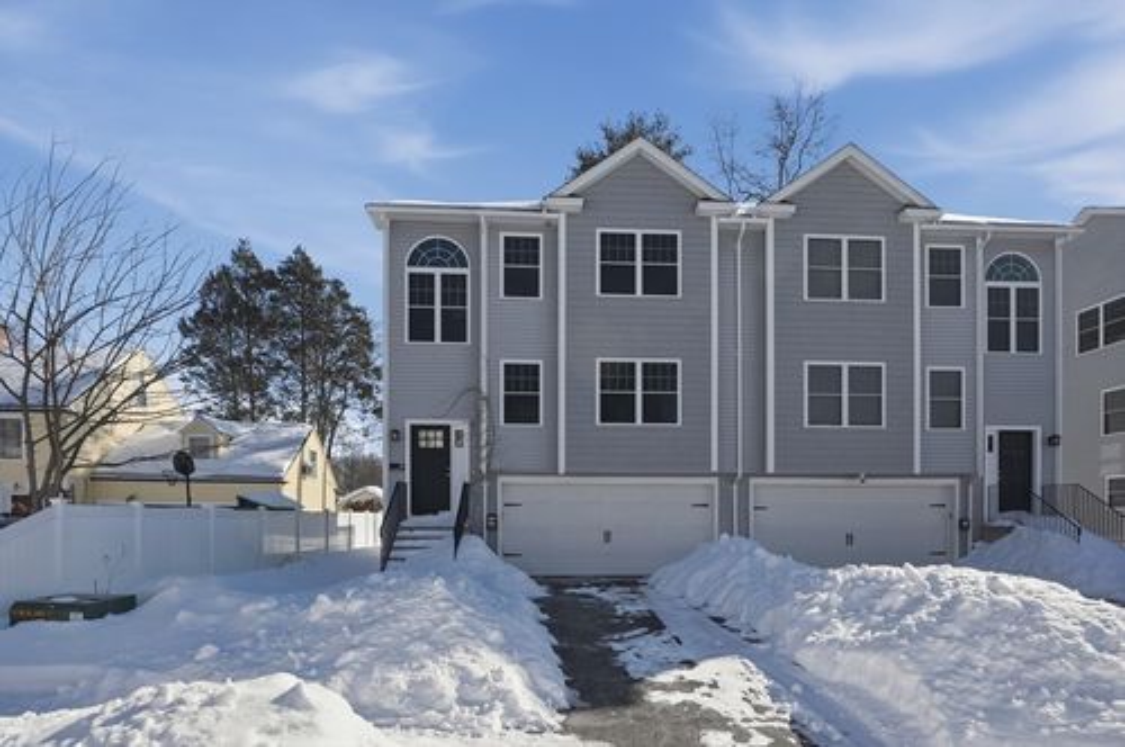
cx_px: 562
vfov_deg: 71.9
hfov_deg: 95.1
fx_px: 515
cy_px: 374
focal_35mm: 16
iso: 400
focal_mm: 11
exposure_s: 1/4000
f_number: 7.1
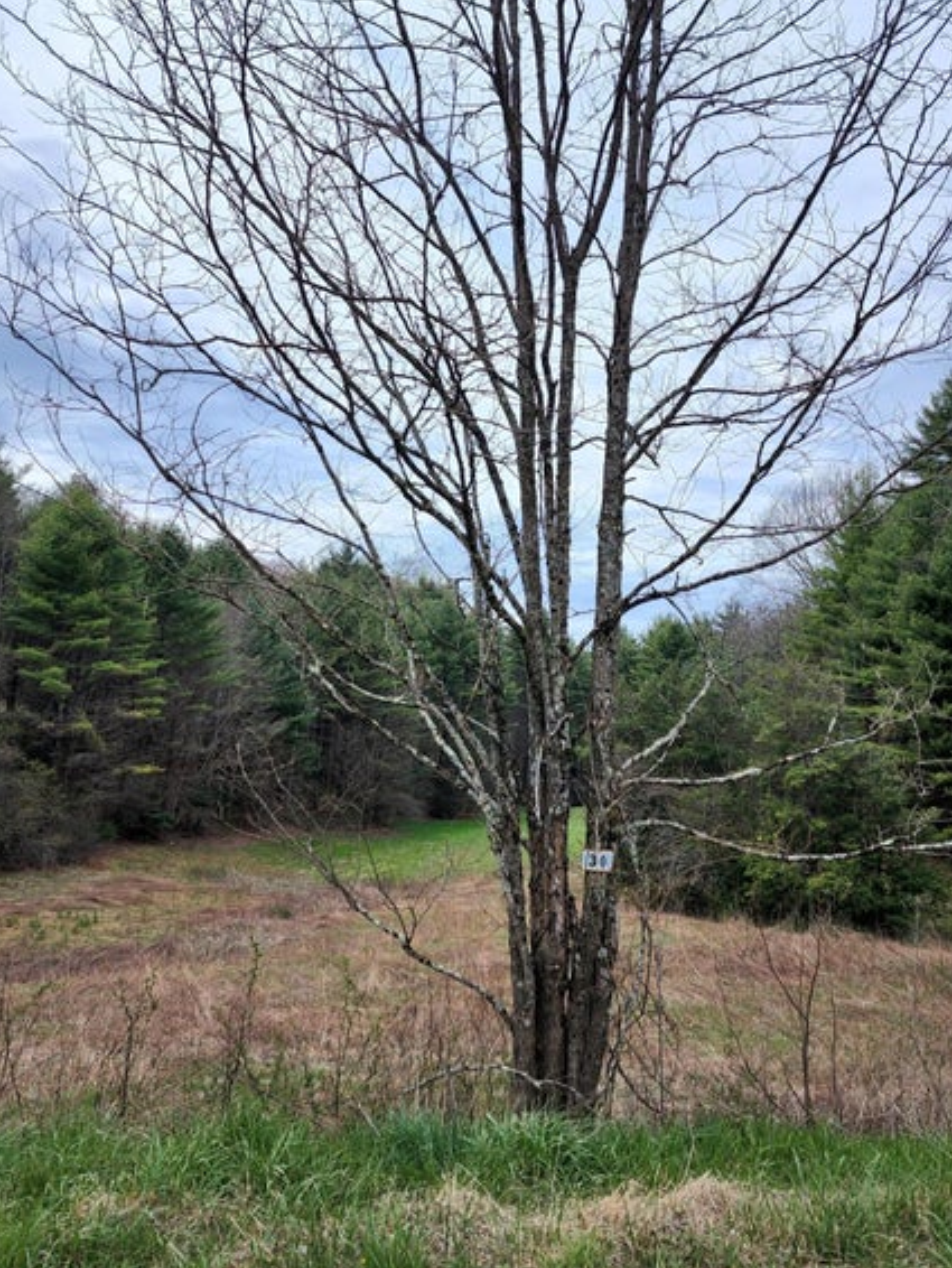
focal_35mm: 26
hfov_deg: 53.1
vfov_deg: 67.2
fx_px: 953
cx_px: 486
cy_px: 589
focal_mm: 6.4
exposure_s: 1/1102
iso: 12
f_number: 1.8
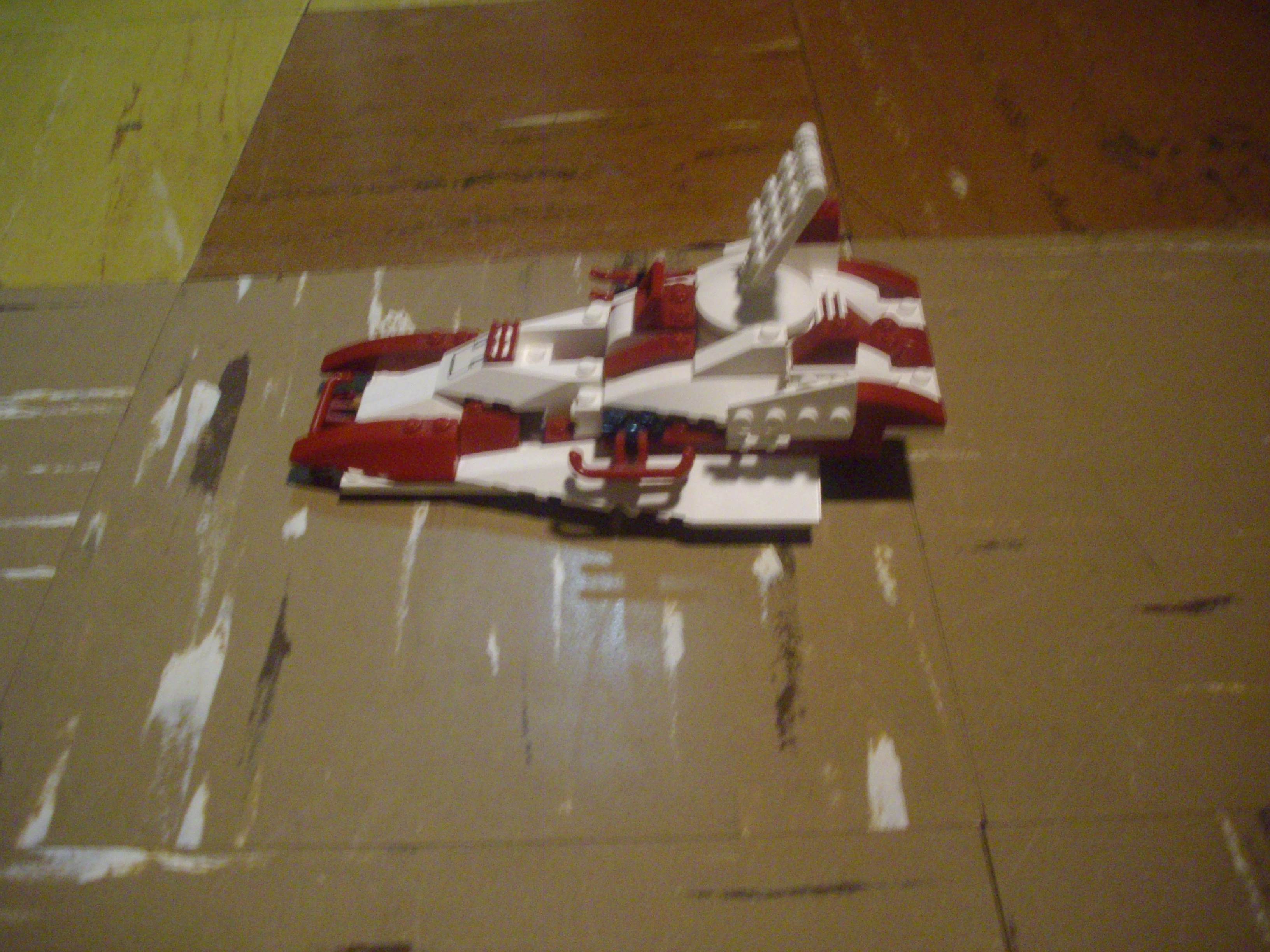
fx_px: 1357
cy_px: 476
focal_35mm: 37
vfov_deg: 38.7
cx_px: 635
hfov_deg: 50.1
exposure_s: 1/6
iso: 400
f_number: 2.8
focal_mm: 6.2
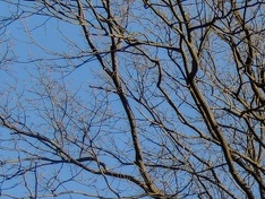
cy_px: 231
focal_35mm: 82
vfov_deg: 17.3
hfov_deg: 20.2
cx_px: 409
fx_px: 628
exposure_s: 1/400
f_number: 3
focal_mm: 4.3
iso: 100
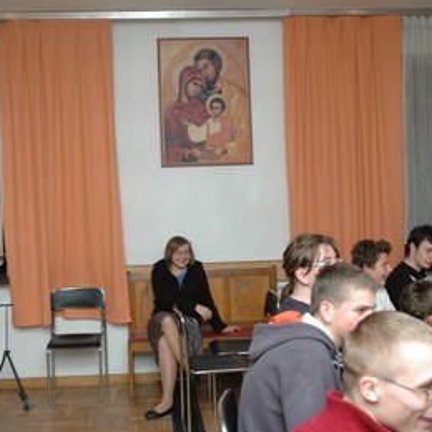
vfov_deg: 36.1
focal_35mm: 47
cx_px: 188
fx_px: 664
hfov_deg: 36.0
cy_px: 213
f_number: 5.6
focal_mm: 24
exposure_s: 1/60
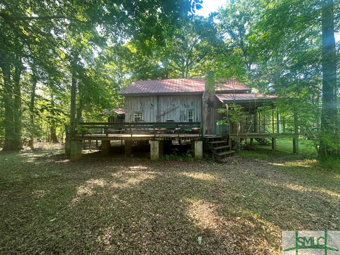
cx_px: 170
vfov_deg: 85.7
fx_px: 138
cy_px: 128
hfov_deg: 102.1
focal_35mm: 14
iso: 100
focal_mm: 2.22
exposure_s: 1/99
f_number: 2.2
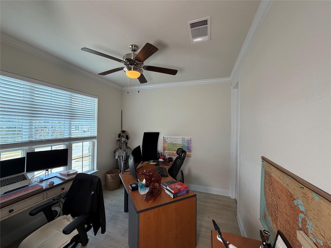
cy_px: 124
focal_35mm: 14
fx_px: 134
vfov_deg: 85.7
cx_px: 166
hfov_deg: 102.1
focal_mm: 2.22
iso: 200
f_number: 2.2
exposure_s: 1/120
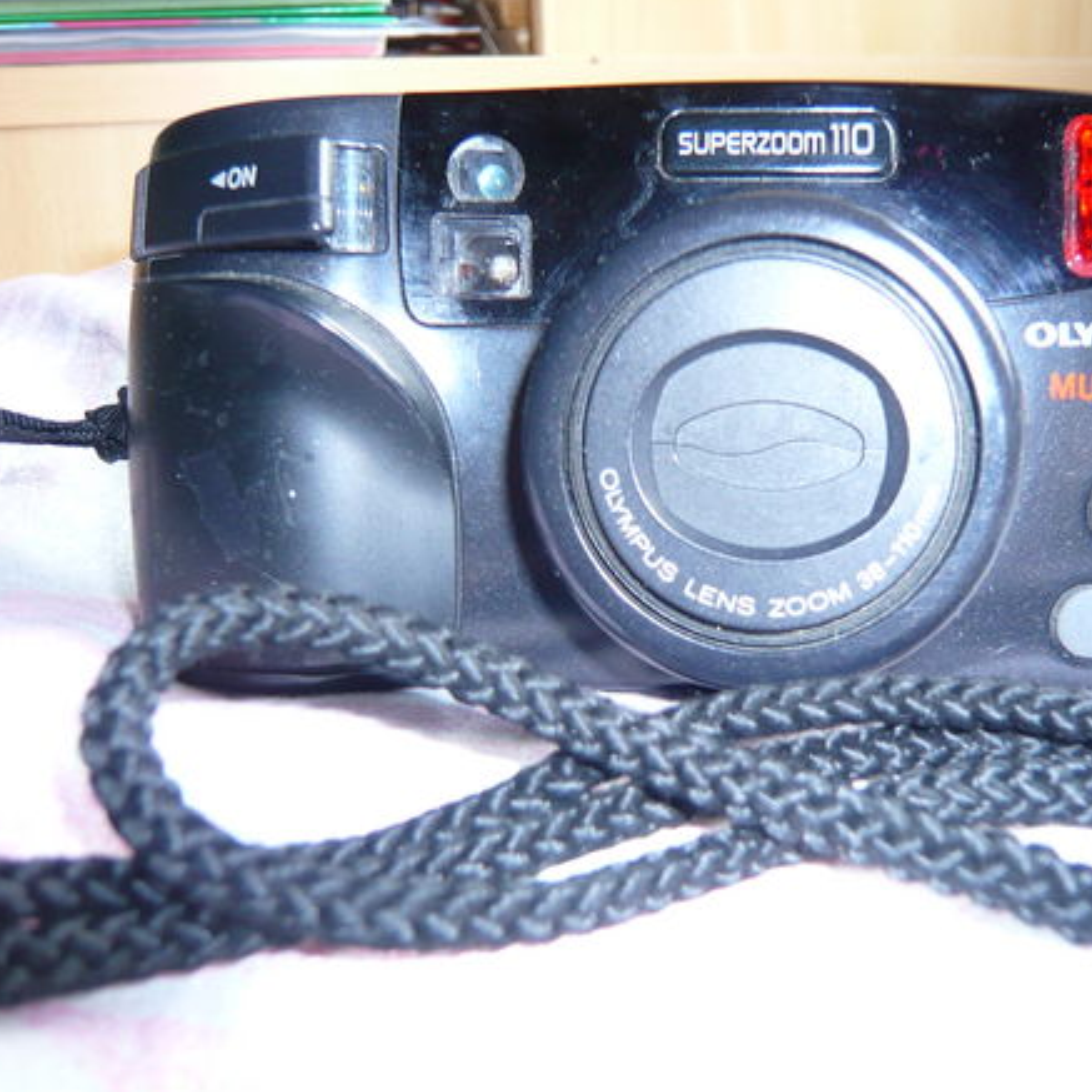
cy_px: 552
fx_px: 1213
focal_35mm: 34
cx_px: 670
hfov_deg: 48.1
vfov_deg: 48.4
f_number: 2.8
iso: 100
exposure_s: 1/30
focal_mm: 4.6
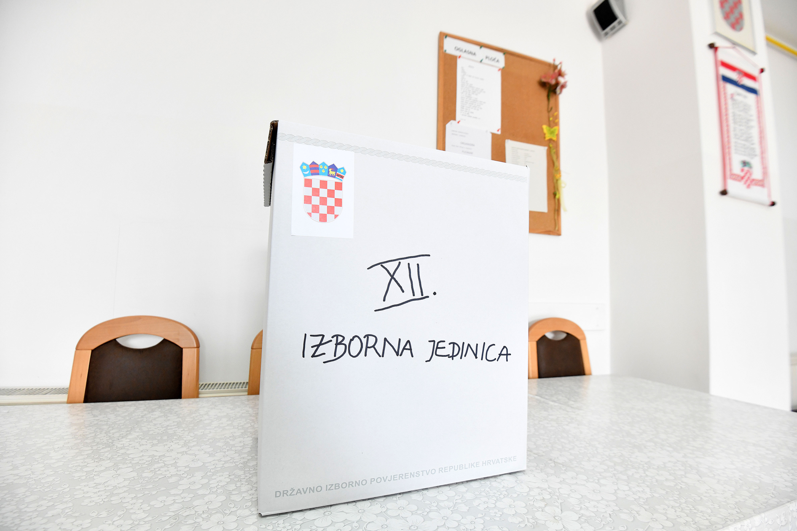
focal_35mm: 16
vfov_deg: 73.7
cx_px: 398
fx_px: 354
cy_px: 266
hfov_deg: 96.7
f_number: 5
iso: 2000
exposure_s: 1/200
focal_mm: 16
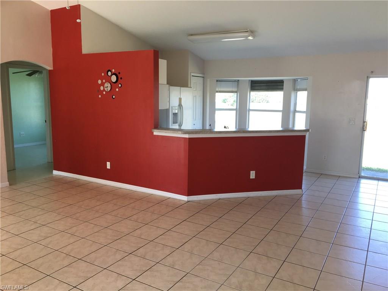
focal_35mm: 29
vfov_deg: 48.2
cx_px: 194
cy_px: 146
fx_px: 325
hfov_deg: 61.7
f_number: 2.2
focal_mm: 4.15
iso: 40
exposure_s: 1/120
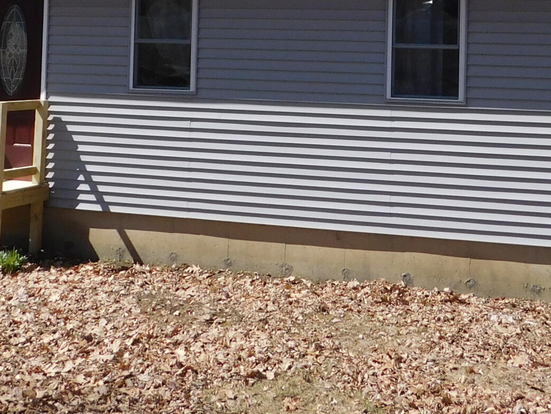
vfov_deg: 21.5
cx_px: 332
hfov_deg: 29.3
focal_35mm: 66
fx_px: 1051
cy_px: -2
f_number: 3
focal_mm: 4
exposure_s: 1/1250
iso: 125
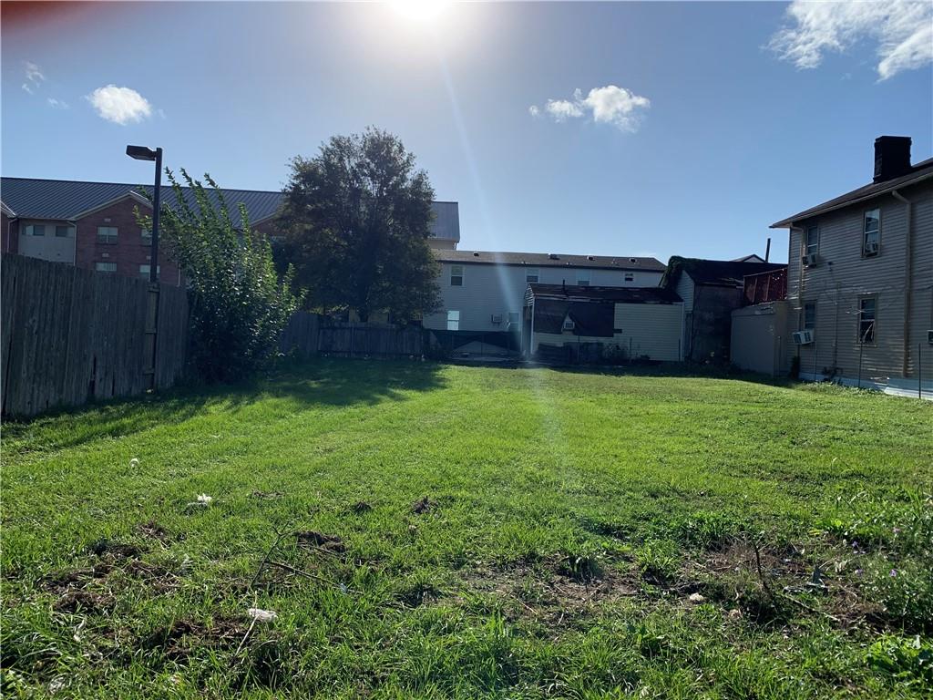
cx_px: 466
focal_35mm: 26
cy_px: 350
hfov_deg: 67.3
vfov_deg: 53.1
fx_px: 701
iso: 25
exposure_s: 1/4902
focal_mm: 4.25
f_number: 1.8
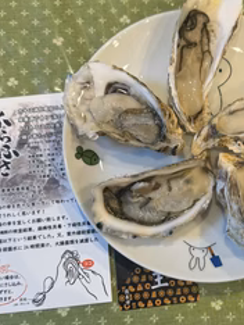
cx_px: 158
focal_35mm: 41
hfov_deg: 34.9
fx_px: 385
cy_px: 181
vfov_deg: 45.7
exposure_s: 1/101
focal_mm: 6.86
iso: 160
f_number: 1.78
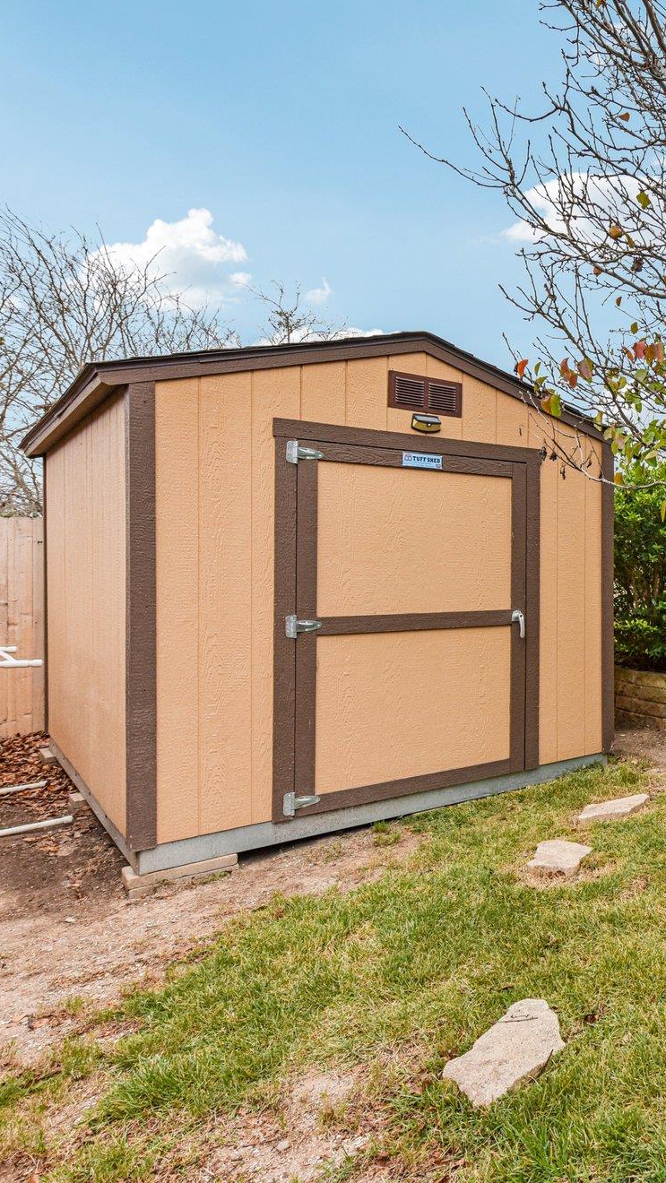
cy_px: 575
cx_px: 780
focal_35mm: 26
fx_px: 816
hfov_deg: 35.8
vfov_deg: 71.9
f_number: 8
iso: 400
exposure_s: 1/640
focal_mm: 16
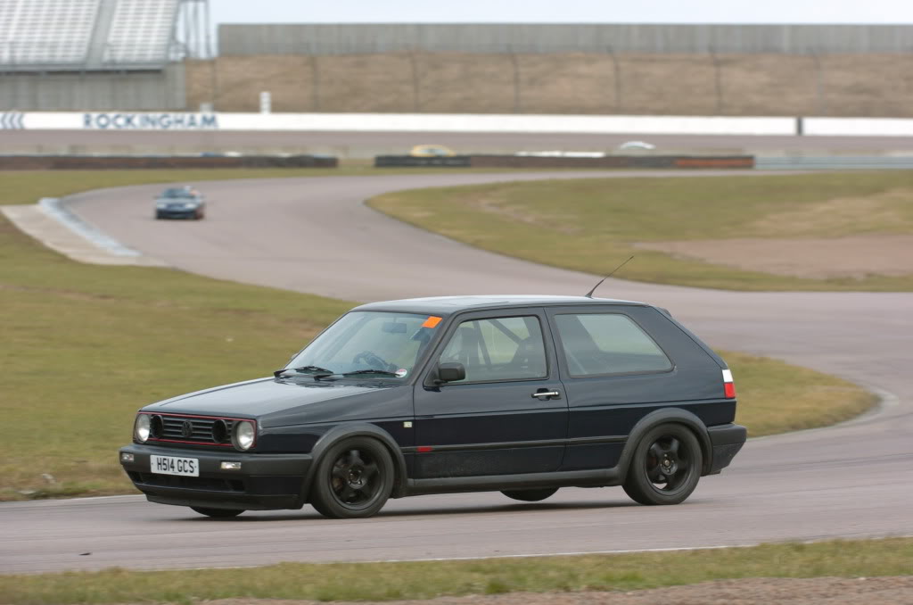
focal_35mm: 300
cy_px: 302
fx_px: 7592
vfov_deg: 4.6
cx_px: 456
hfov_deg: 6.9
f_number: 5.6
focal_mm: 200
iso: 250
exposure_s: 1/320
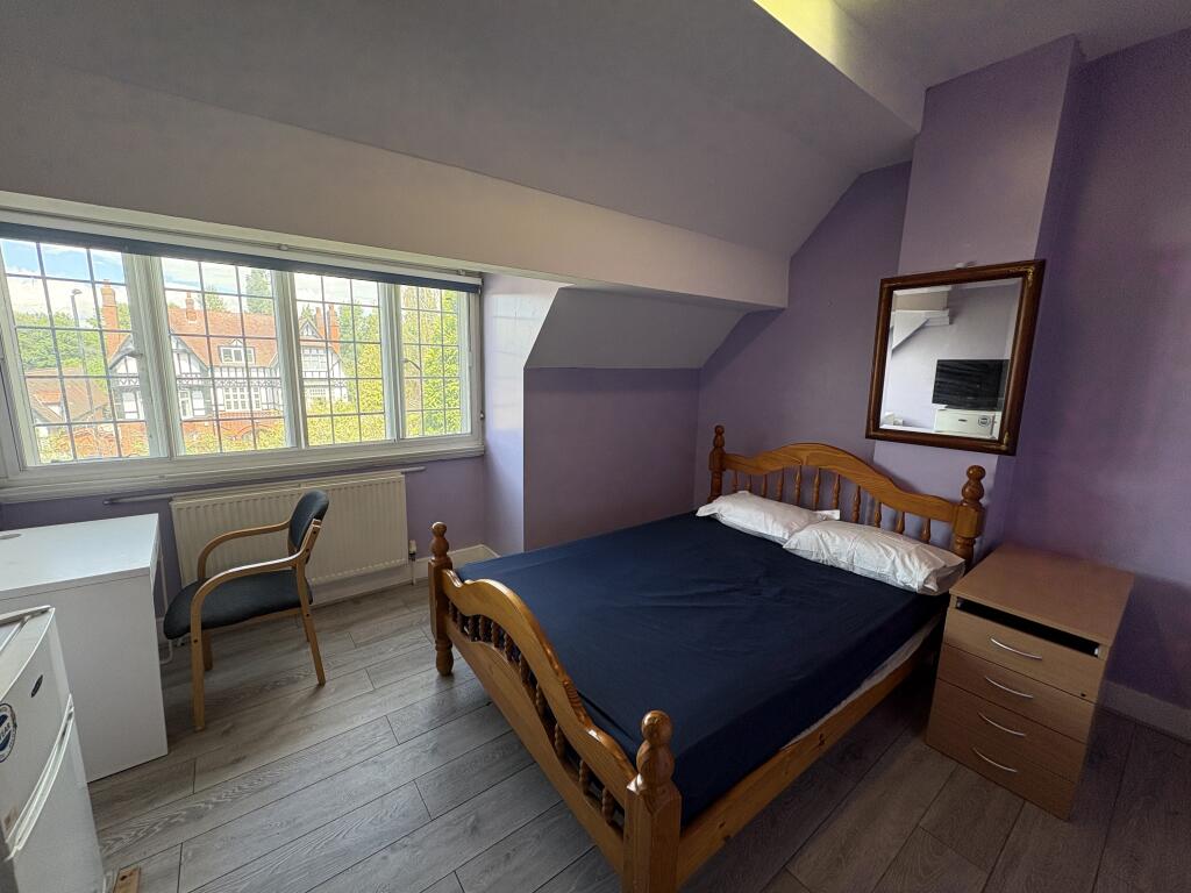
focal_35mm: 14
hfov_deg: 102.1
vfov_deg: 85.7
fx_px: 482
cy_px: 446
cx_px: 596
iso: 125
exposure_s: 1/122
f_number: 2.2
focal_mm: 2.22
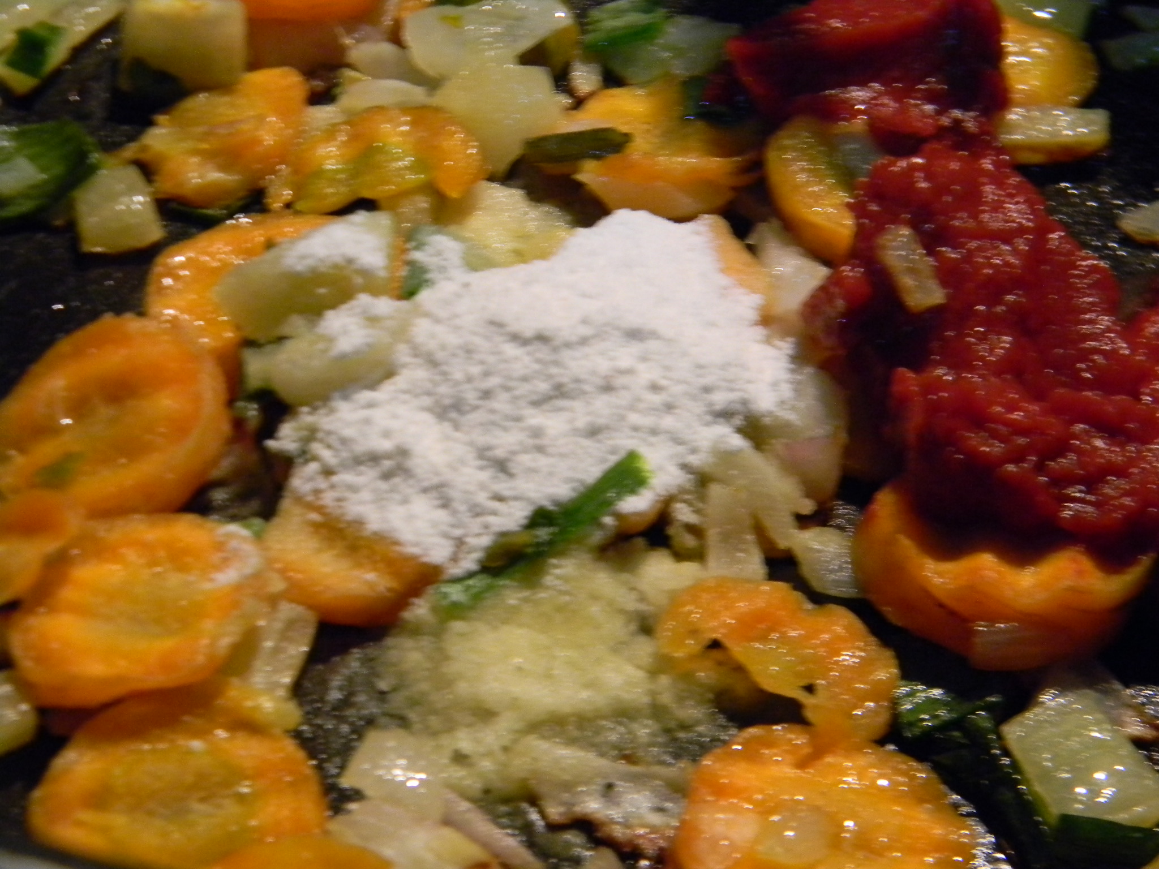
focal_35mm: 105
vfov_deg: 14.1
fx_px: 3516
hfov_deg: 18.7
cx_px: 580
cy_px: 434
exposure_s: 1/10.3
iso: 400
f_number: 4.7
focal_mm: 19
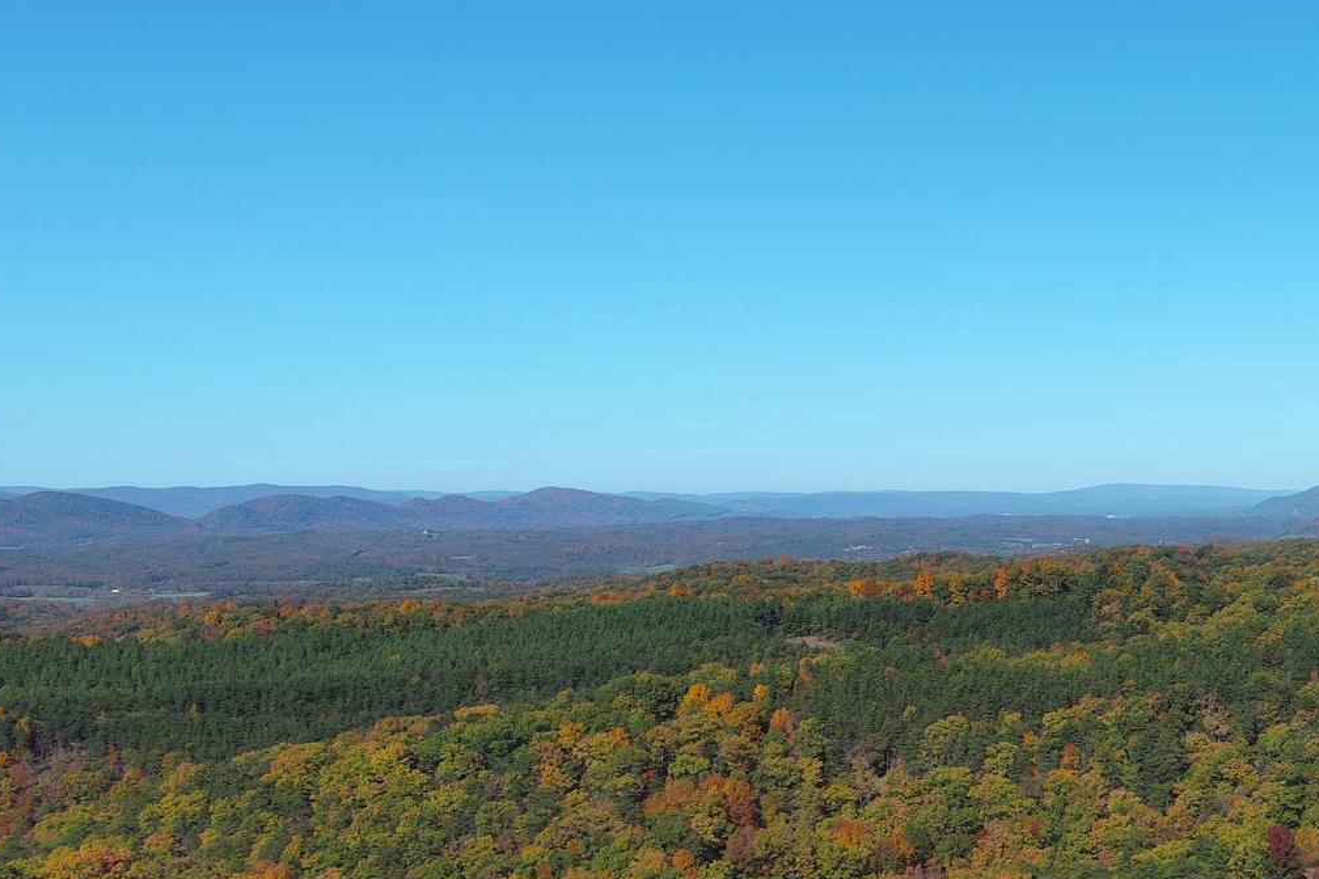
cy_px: 505
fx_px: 2161
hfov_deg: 31.5
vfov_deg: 23.0
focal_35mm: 59
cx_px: 1305
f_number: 2.8
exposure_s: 1/1511
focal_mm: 10.57
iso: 100
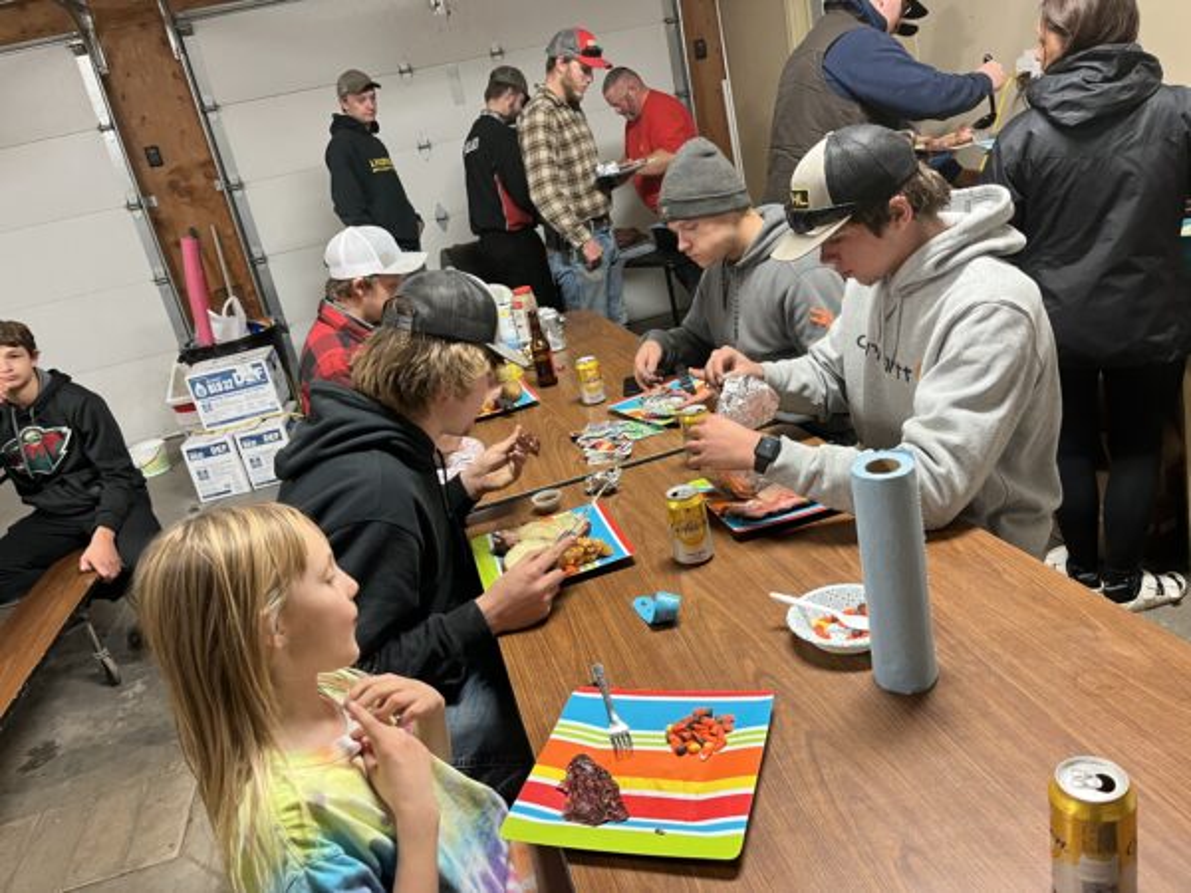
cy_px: 446
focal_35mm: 26
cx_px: 596
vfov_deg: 53.1
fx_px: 895
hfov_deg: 67.3
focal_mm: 5.1
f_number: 1.6
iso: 250
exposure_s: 1/60
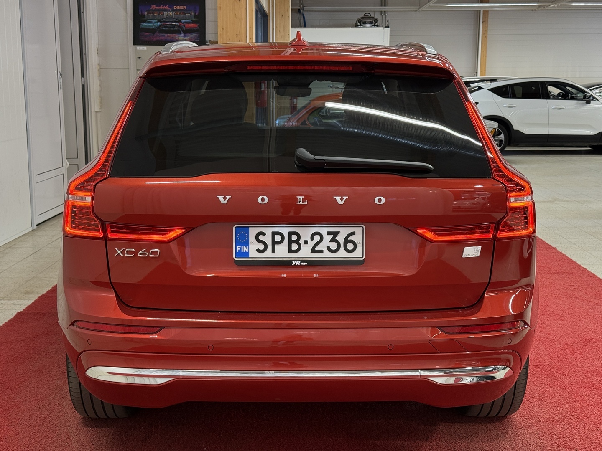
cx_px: 301
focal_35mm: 48
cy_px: 226
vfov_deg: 30.3
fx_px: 835
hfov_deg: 39.7
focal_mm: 6.76
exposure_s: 1/64
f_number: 1.78
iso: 100
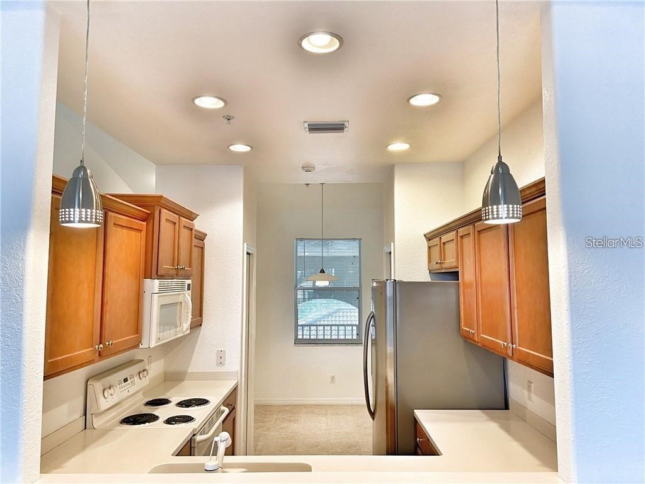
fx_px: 484
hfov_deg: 67.3
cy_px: 242
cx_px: 322
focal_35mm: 26
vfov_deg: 53.1
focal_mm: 4.25
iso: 80
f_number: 1.8
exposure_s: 1/60
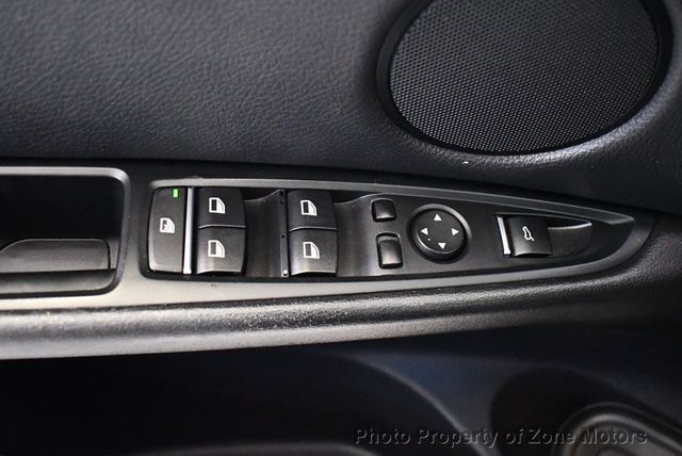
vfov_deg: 36.9
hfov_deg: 53.1
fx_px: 683
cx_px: 341
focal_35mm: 36
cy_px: 228
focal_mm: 18
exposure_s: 1/60
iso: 9000
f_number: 3.5
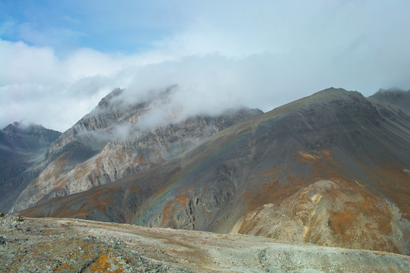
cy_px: 142
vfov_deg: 31.2
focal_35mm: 43
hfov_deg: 45.4
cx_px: 214
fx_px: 490
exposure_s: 1/160
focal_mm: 24.2
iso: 100
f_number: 9
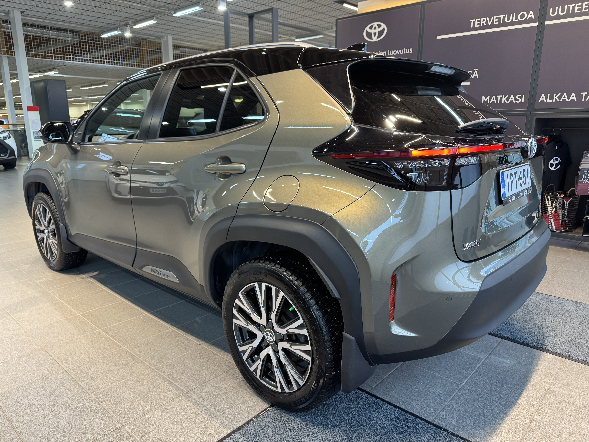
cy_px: 221
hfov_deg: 71.6
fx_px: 408
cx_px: 294
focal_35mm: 24
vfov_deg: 56.8
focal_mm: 6.76
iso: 200
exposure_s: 1/100
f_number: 1.78
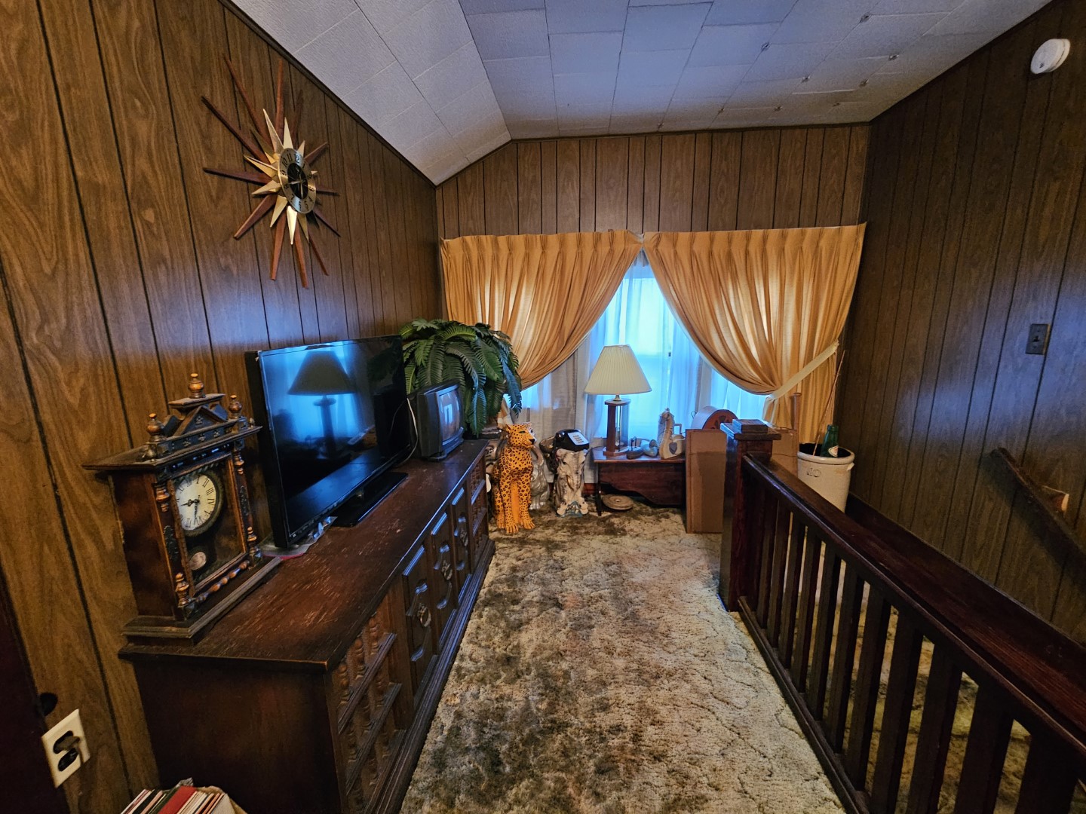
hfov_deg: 106.2
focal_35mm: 13
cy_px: 407
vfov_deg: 89.9
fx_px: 408
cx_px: 543
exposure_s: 1/24
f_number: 2.2
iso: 800
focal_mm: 2.2
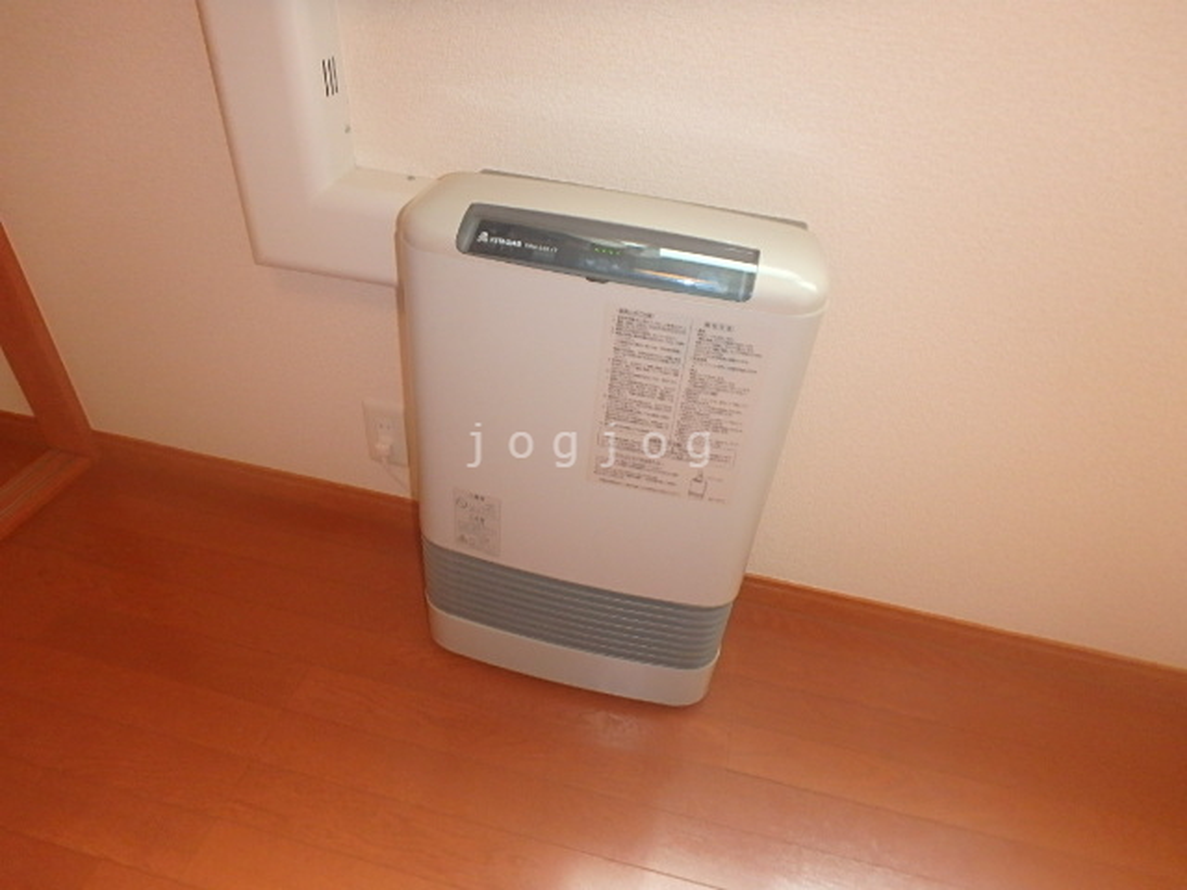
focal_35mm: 21
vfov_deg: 63.4
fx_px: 720
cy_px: 445
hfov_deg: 79.0
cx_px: 594
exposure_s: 1/30
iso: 400
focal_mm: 3.7
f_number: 3.5
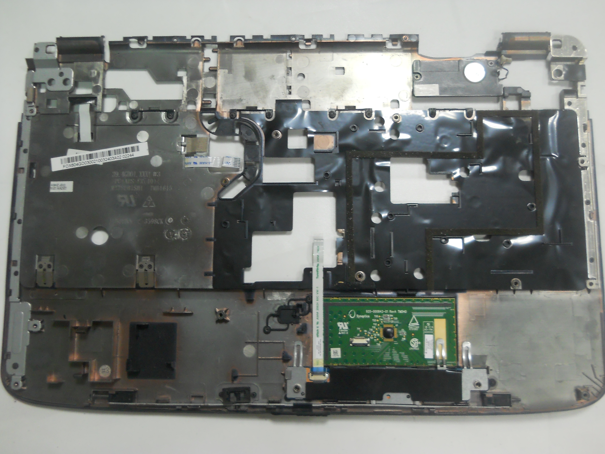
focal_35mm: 41
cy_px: 227
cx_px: 302
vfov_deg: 35.1
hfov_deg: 45.8
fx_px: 717
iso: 250
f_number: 3.1
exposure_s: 1/30
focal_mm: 6.72
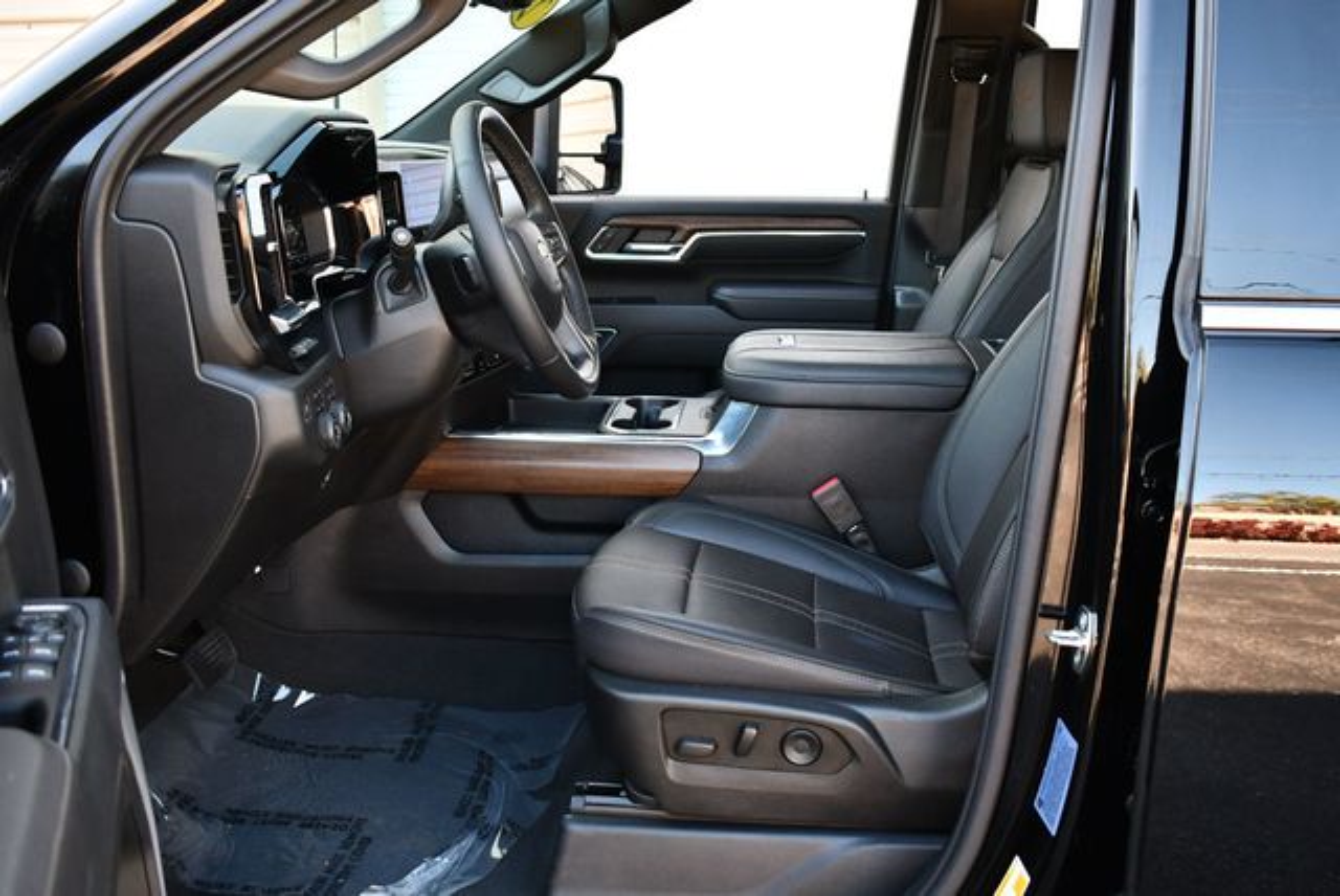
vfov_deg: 36.9
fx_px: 1341
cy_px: 448
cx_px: 670
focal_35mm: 36
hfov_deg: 53.1
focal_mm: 18
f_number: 3.5
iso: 640
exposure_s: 1/250
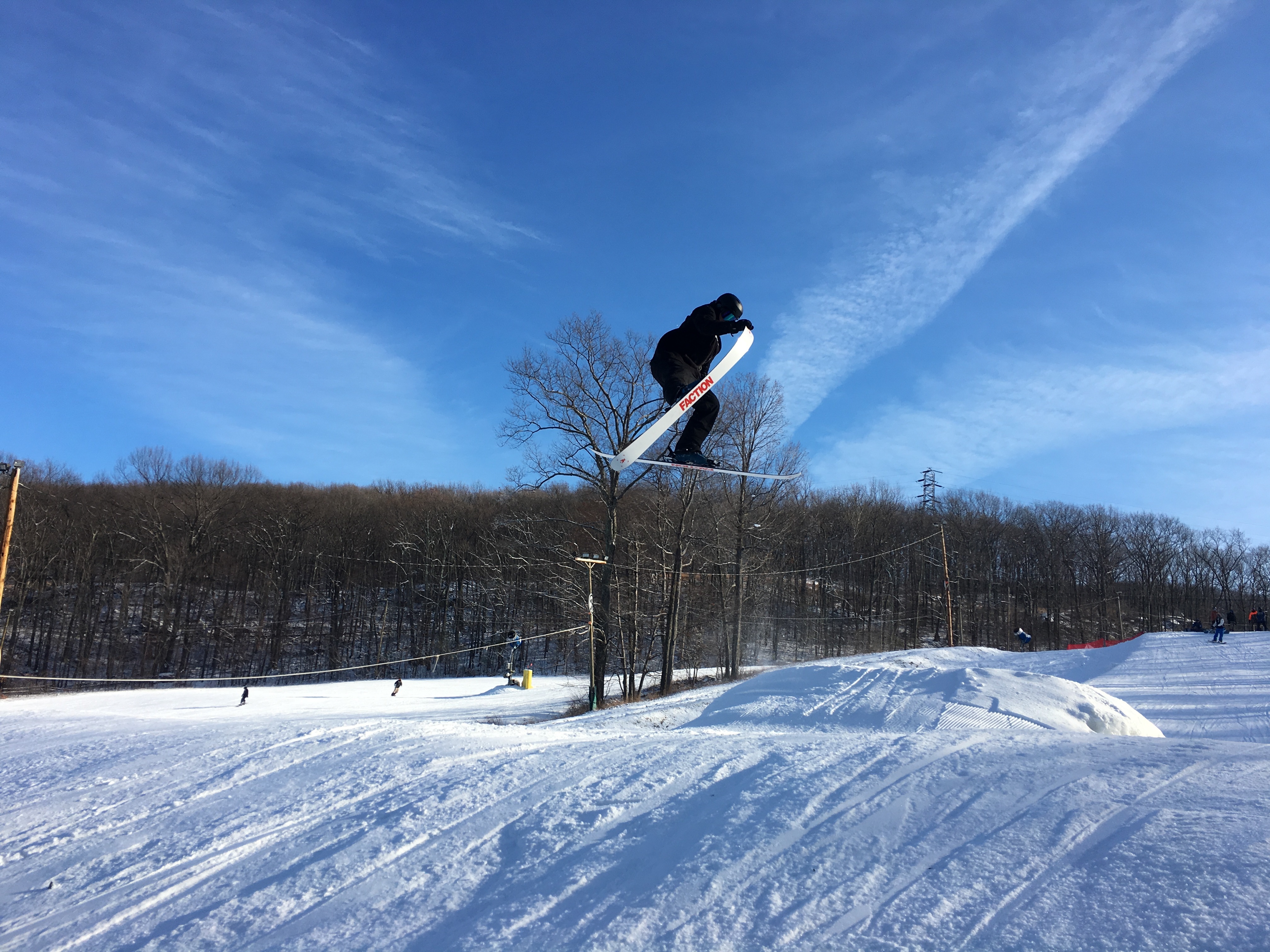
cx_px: 635
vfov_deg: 48.2
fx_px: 1064
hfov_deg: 61.7
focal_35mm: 29
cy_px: 476
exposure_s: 1/1326
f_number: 2.2
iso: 25
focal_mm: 4.15
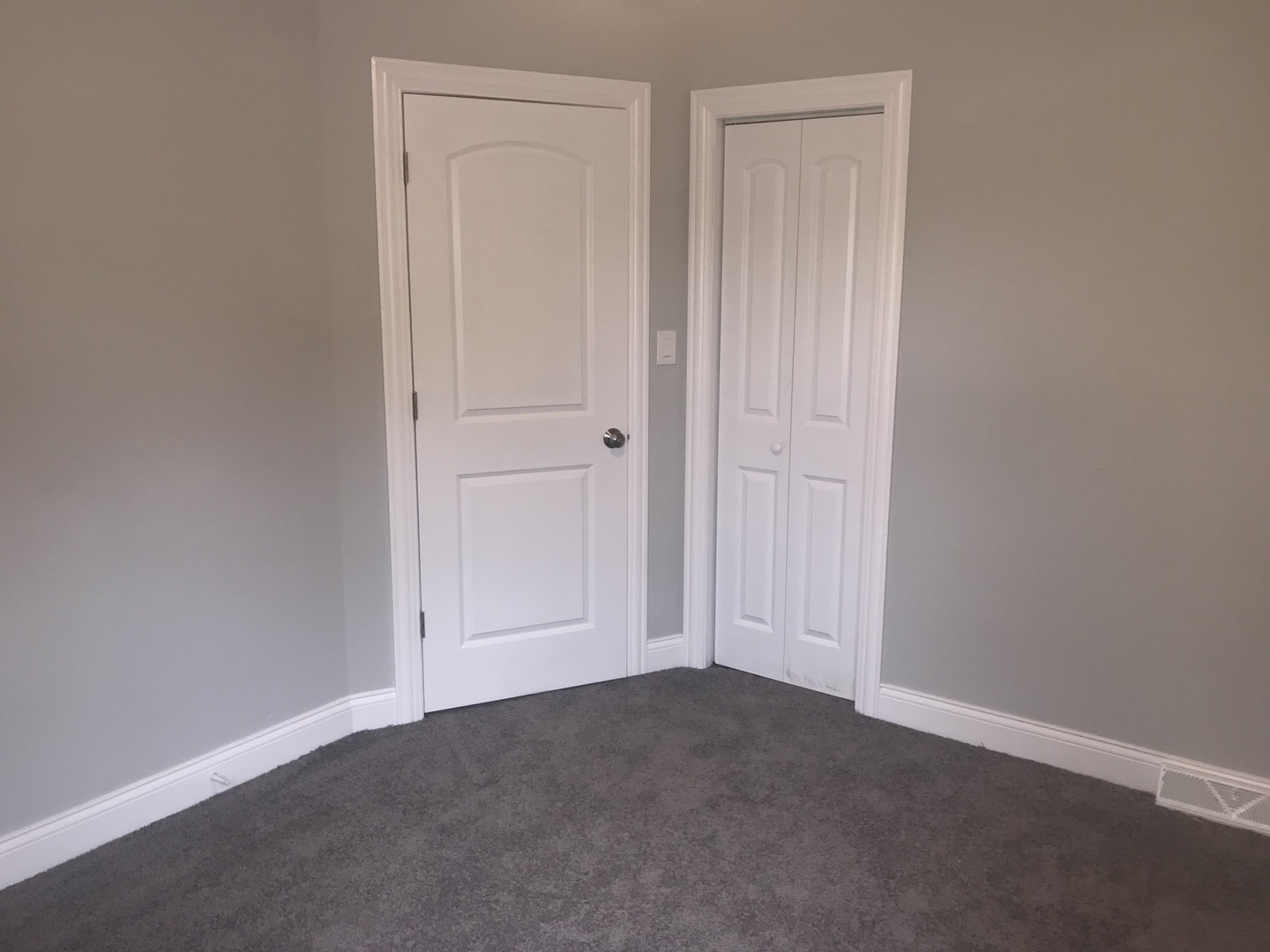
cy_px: 476
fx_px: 1027
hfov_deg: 63.4
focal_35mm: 28
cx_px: 635
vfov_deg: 49.7
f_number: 1.8
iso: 20
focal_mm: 3.99
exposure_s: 1/37
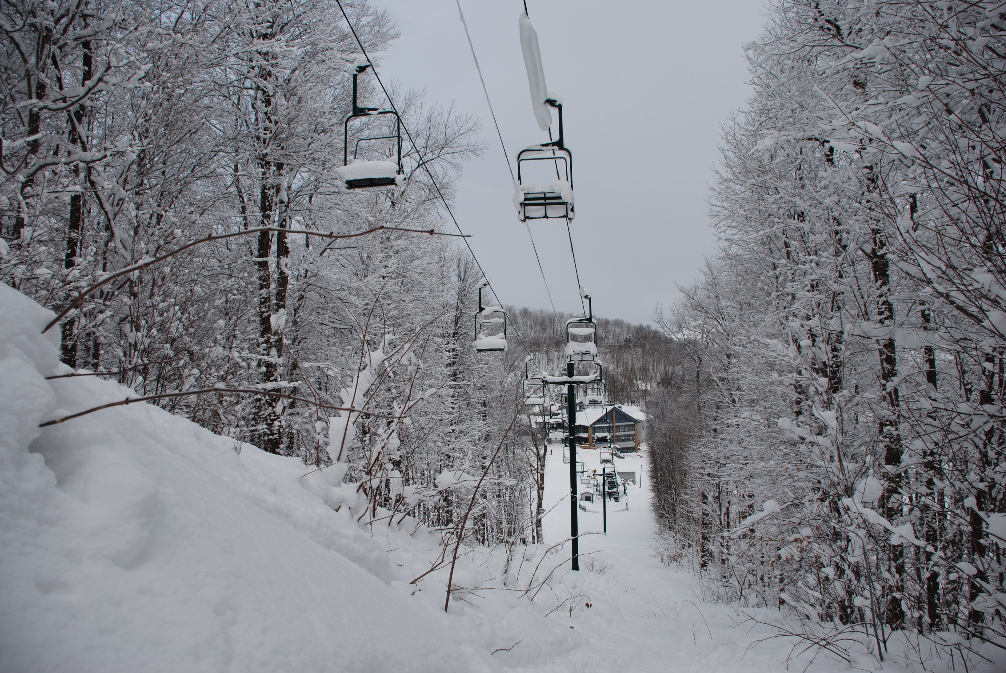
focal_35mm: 27
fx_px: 755
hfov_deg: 67.3
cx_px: 503
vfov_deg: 48.0
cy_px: 336
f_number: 4.8
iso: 100
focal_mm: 18
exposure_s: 1/750
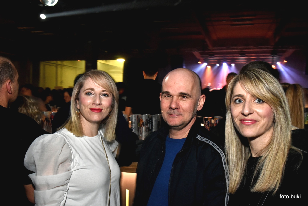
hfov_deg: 54.4
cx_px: 154
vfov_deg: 37.9
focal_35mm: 35
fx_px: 300
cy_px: 103
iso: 3200
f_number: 11
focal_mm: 35
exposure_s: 1/6
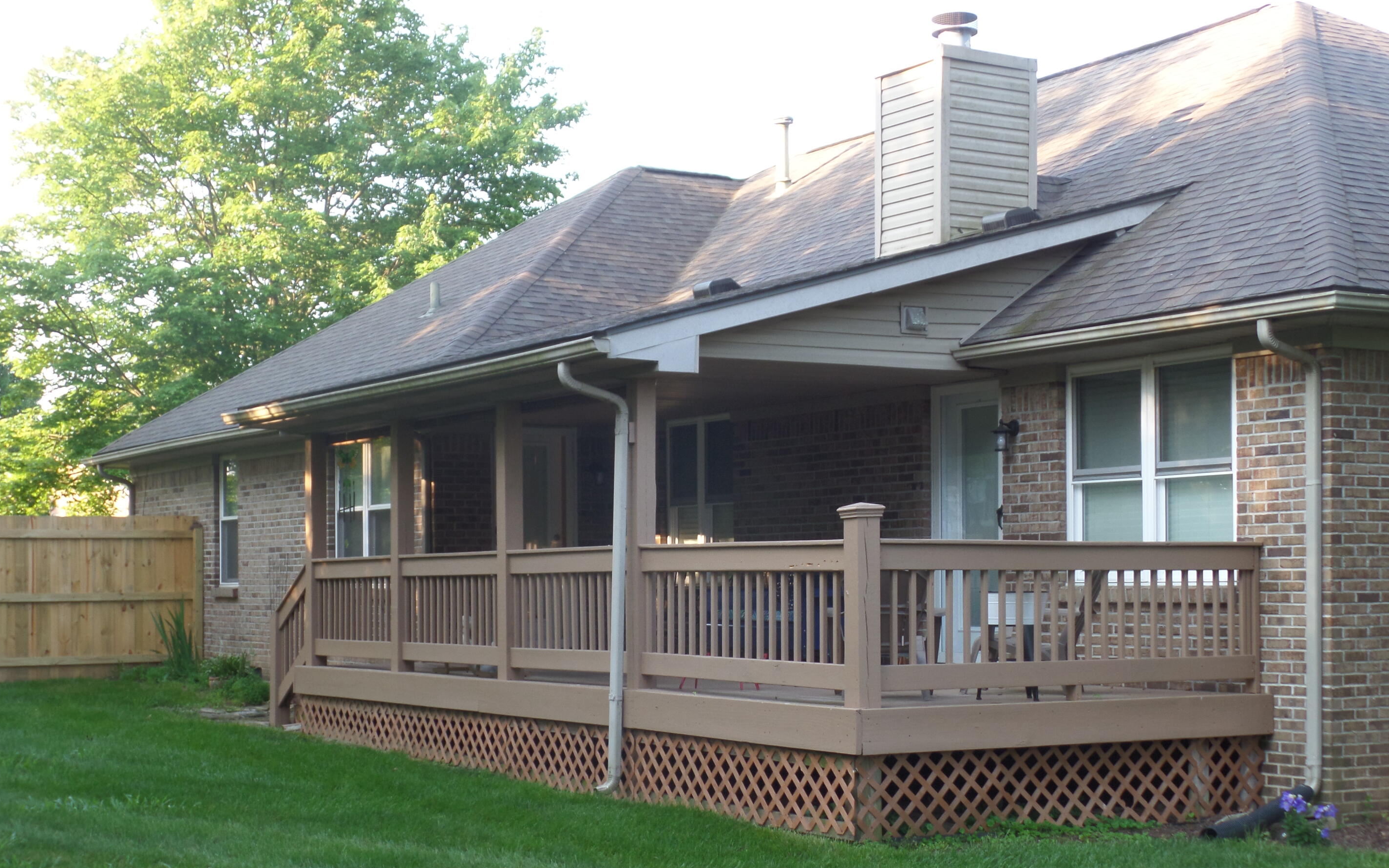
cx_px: 700
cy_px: 530
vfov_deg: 22.3
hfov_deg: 35.1
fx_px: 2196
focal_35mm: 58
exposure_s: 1/60
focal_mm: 9.2
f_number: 3.4
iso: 100
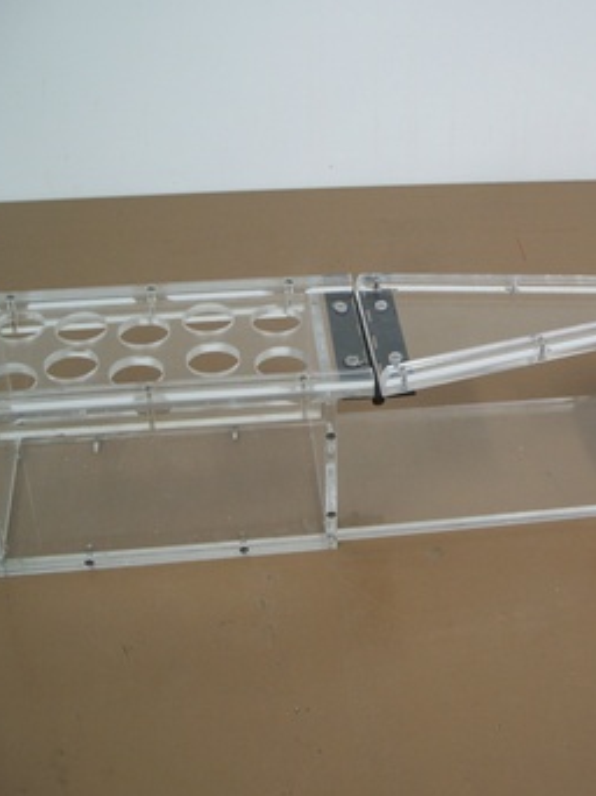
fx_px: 1195
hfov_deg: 27.4
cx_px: 489
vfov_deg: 36.8
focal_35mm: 52
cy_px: 398
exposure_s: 1/30
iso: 100
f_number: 2.8
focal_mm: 7.8
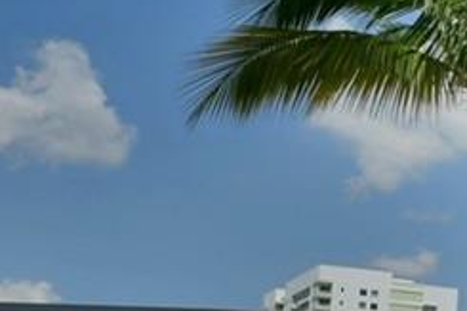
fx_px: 1270
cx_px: 1083
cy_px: 336
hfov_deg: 14.6
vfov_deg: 13.7
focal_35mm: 98
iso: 100
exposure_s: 1/400
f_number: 10
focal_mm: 10
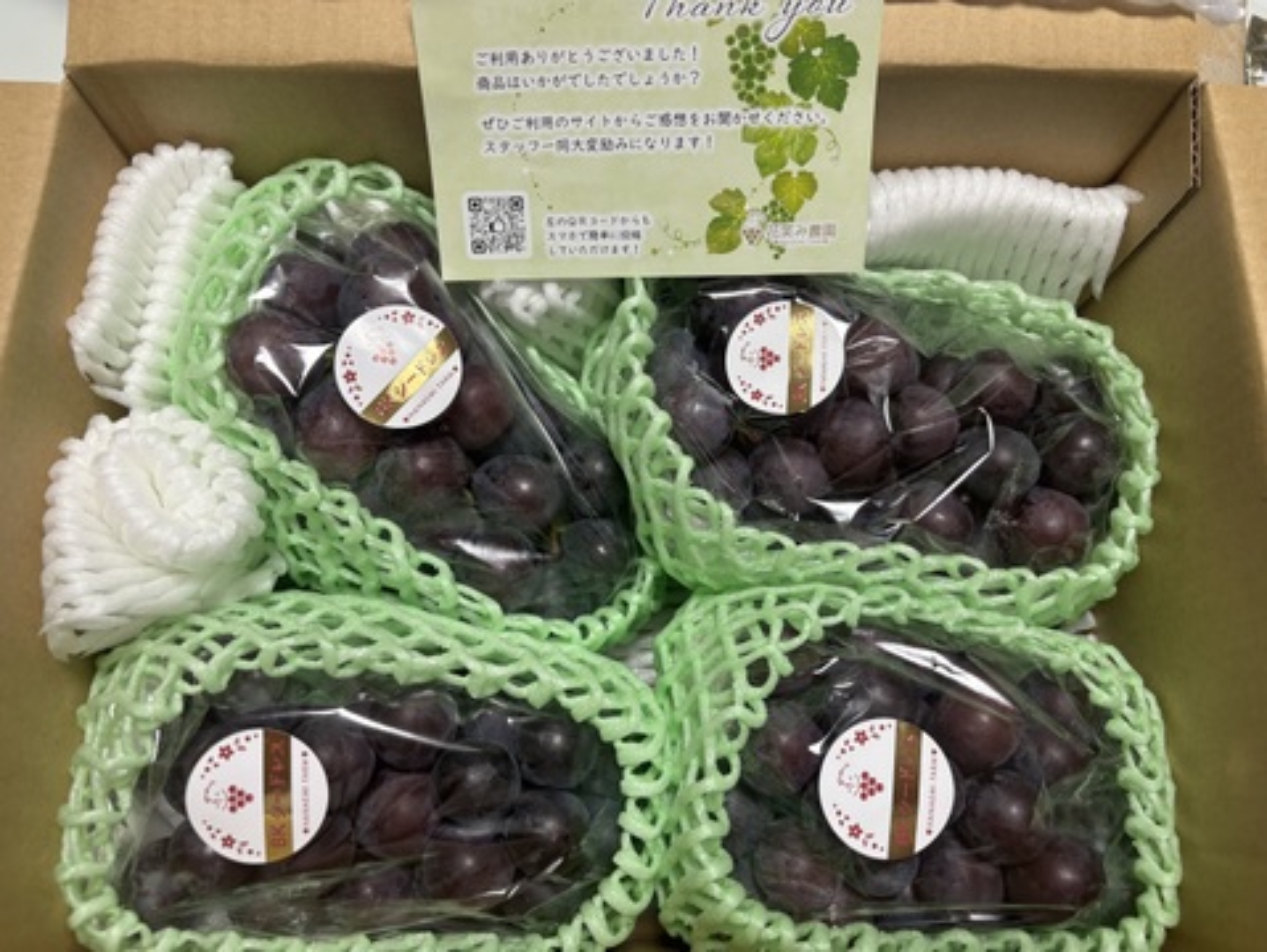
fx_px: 952
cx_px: 634
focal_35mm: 26
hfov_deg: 67.3
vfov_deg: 53.1
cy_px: 476
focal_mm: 5.96
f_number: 1.6
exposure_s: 1/70
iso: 100
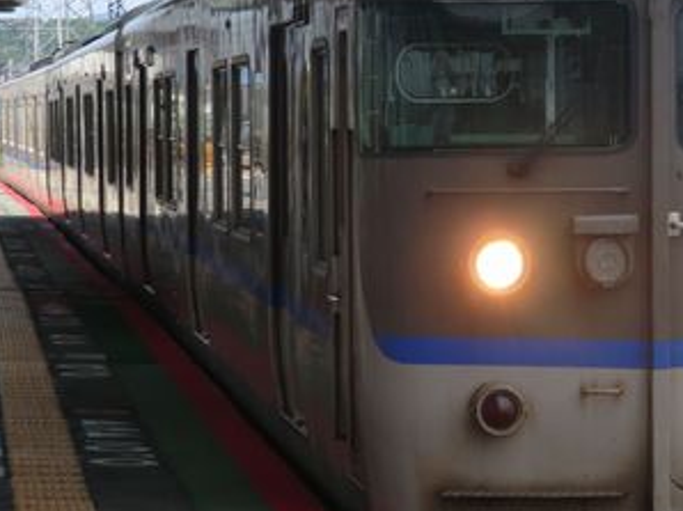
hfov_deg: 11.8
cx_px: 628
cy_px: 209
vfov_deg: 8.9
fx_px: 3273
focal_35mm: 166
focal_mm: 13.6
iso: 64
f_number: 4.6
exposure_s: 1/250
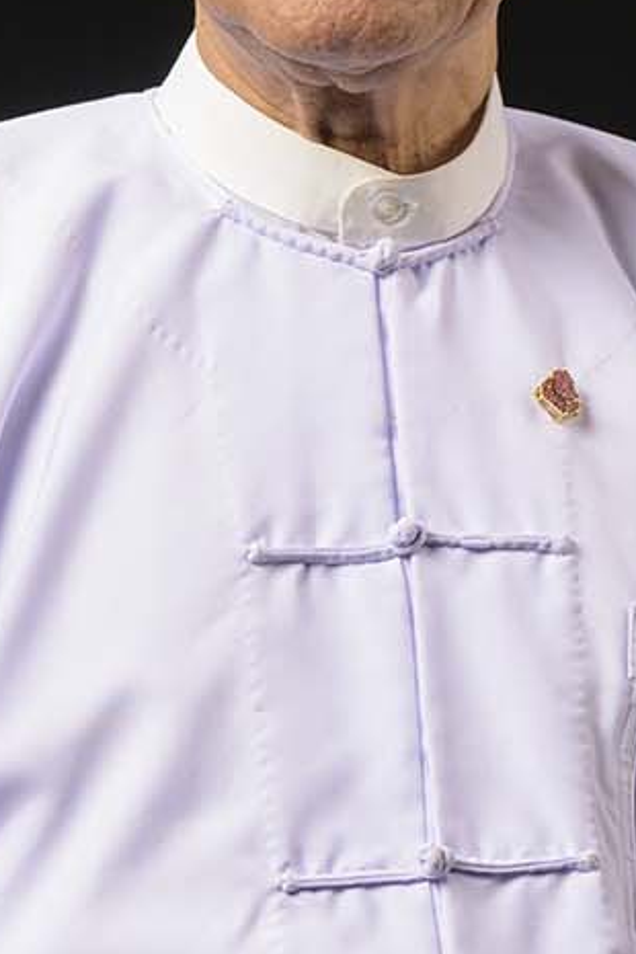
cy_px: 695
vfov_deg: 7.8
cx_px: 365
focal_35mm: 263
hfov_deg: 5.2
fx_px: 6969
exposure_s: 1/200
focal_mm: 85
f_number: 7.1
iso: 320
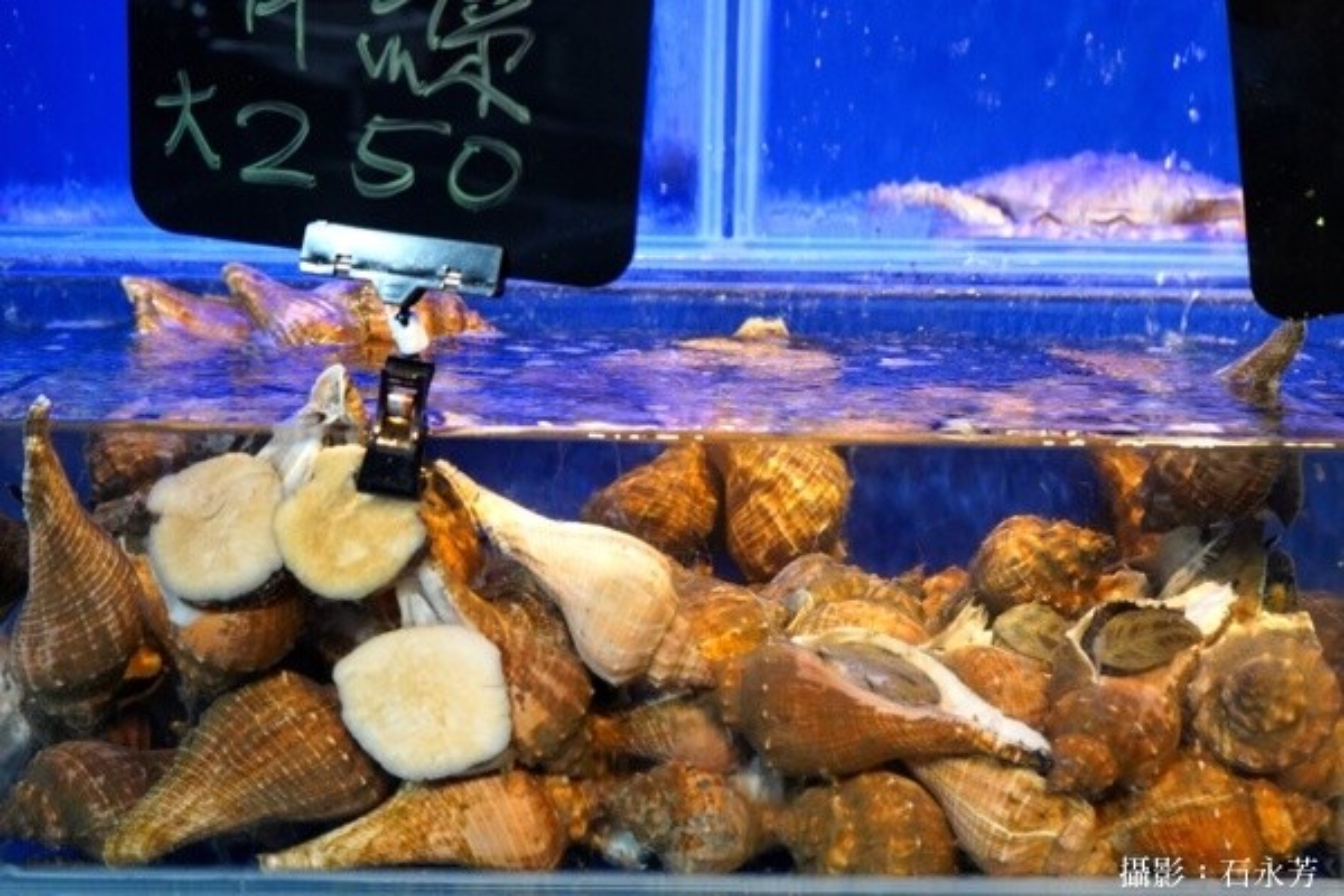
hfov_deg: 48.5
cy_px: 448
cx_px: 672
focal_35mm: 40
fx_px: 1493
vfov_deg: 33.4
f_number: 4
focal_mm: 40
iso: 3200
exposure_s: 1/160
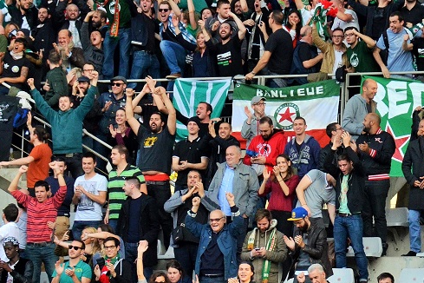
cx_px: 326
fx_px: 2532
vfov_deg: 6.4
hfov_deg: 9.6
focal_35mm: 215
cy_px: 47
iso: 1000
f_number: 5.6
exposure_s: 1/800
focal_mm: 78
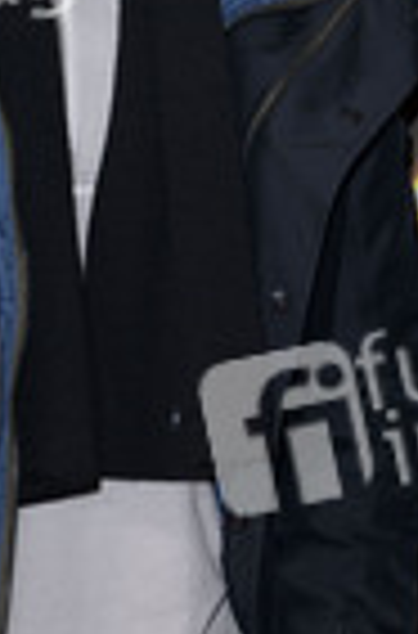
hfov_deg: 4.9
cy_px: 184
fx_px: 4895
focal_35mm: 279
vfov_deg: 7.4
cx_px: 22
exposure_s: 1/250
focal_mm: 98
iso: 400
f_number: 5.6
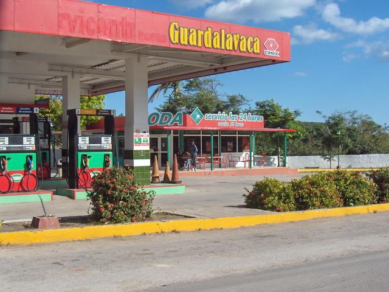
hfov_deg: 42.9
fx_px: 494
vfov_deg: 32.9
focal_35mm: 44
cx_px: 194
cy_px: 146
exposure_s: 1/862
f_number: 5
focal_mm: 9
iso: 100
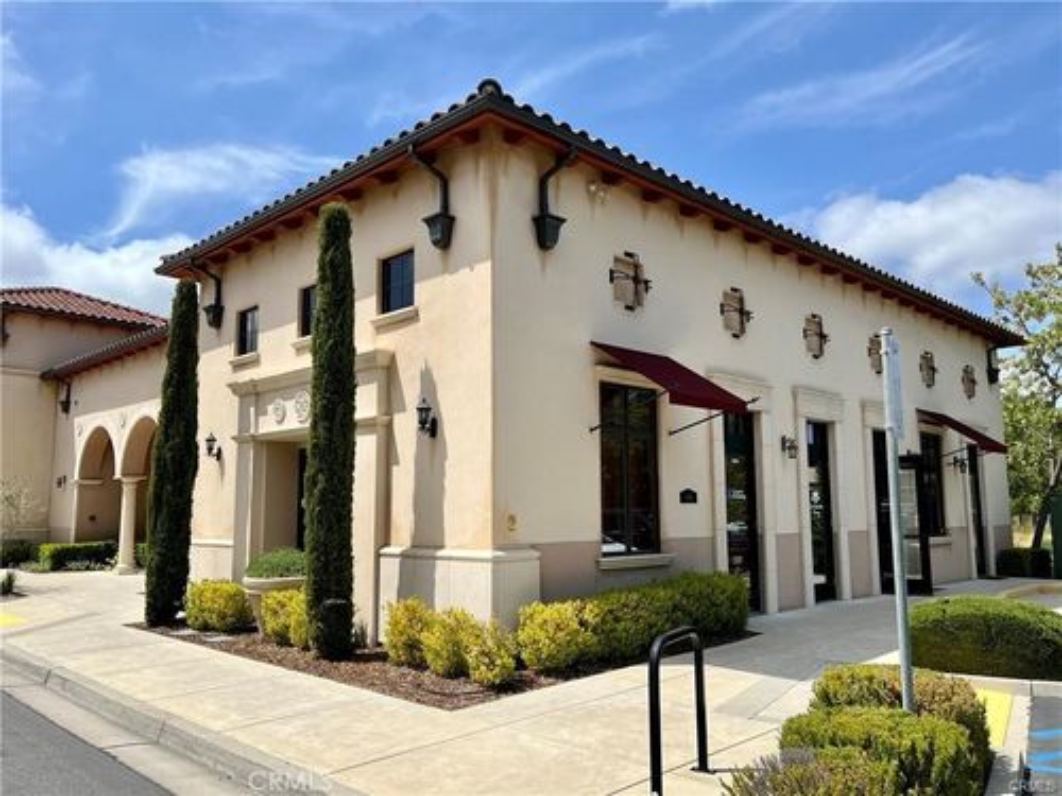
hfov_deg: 67.3
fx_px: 798
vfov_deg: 53.1
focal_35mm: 26
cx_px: 531
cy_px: 398
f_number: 1.6
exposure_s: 1/4651
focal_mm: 5.1
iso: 50
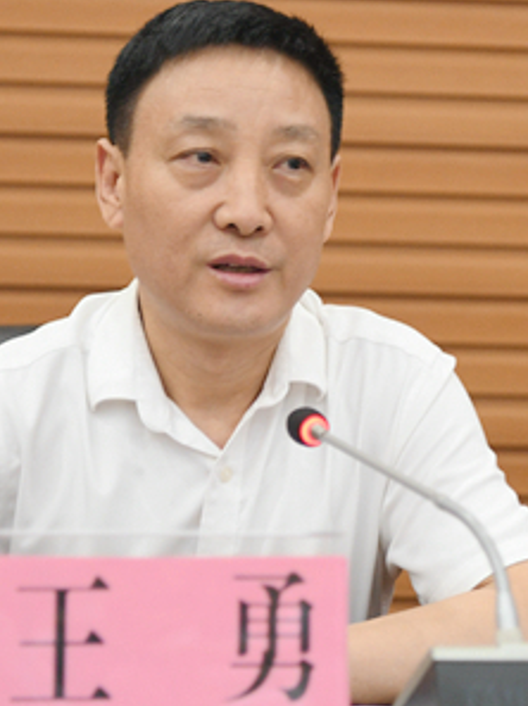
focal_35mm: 107
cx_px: 205
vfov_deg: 18.4
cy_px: 338
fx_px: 2181
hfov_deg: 13.8
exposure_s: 1/125
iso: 2000
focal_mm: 55
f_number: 2.8
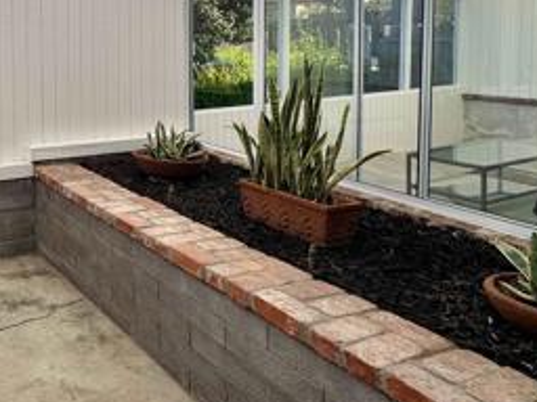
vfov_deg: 38.7
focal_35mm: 35
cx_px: 29
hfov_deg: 46.2
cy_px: 65
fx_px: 543
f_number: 2.2
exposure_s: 1/1323
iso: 40
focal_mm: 2.22
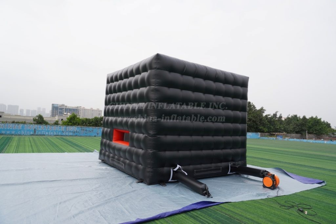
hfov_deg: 73.7
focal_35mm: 24
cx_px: 168
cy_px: 112
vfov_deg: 53.1
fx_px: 224
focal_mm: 16
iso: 100
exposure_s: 1/200
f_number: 8
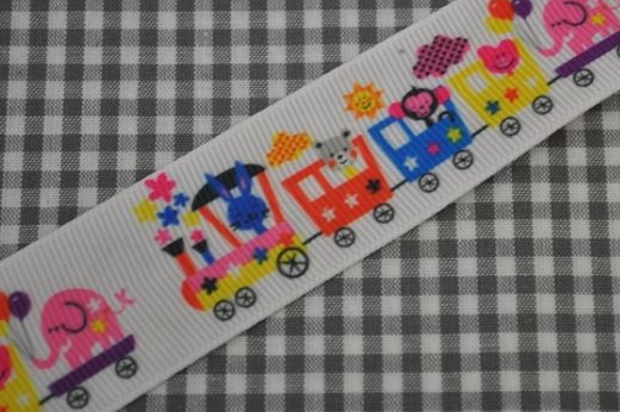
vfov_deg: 12.9
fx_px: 1823
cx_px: 363
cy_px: 138
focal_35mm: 106
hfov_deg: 19.3
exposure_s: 1/60
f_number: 5.3
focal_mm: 46
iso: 400
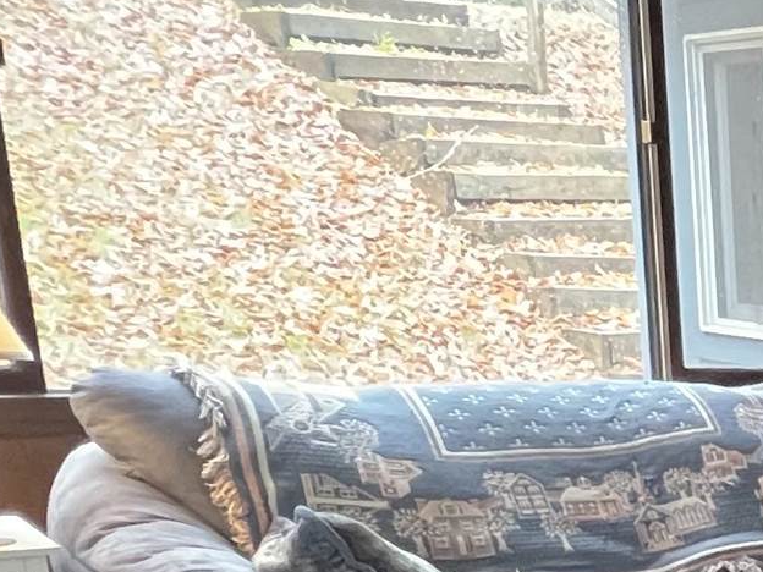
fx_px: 1411
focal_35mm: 64
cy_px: 678
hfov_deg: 20.3
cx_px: 1416
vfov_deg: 21.4
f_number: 1.8
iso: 400
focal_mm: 1.57
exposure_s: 1/60
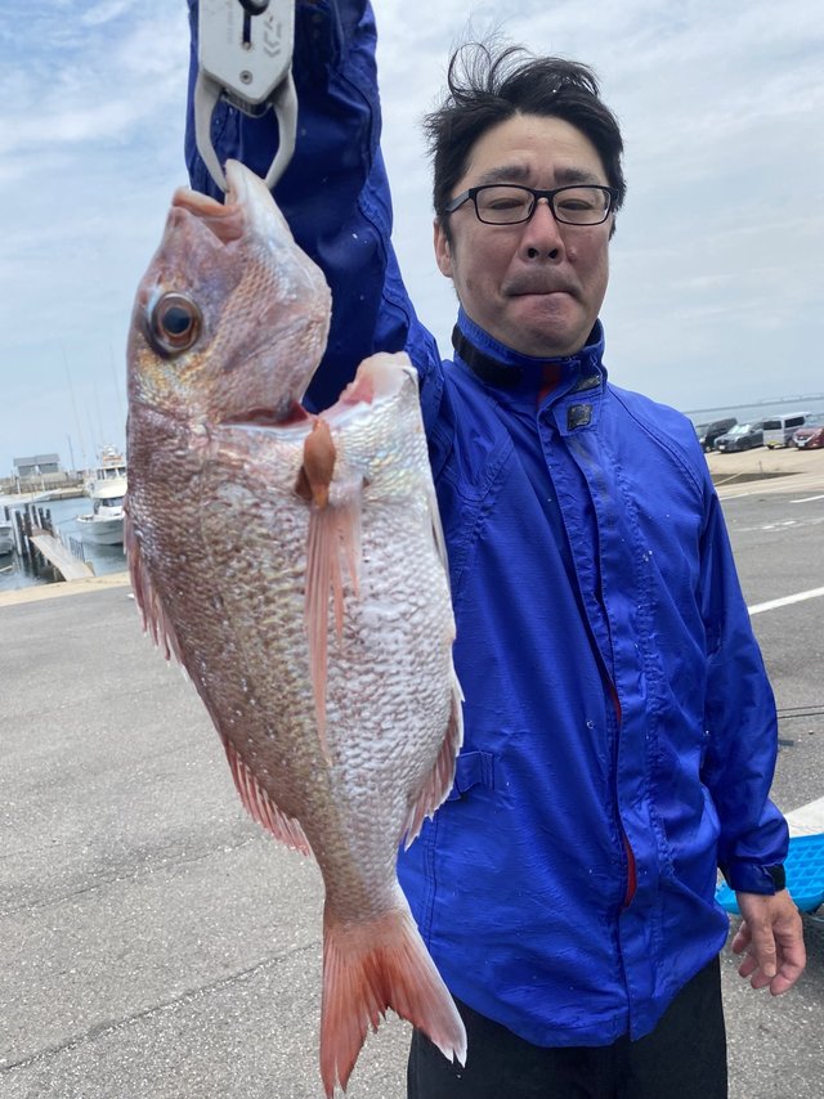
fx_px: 826
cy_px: 550
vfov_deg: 67.3
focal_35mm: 26
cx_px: 412
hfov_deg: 53.0
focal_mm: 4.25
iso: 32
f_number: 1.8
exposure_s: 1/2625
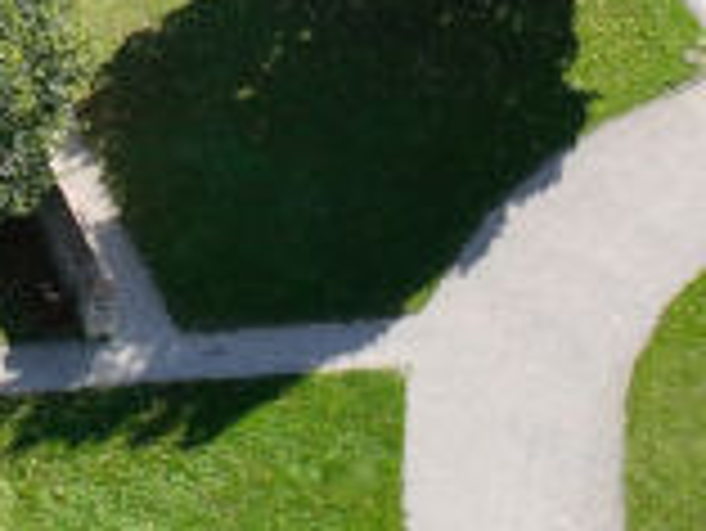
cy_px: -650
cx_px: -517
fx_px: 3735
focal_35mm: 183
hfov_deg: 10.2
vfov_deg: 7.7
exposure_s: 1/3200
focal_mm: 12.29
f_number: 2.8
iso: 300
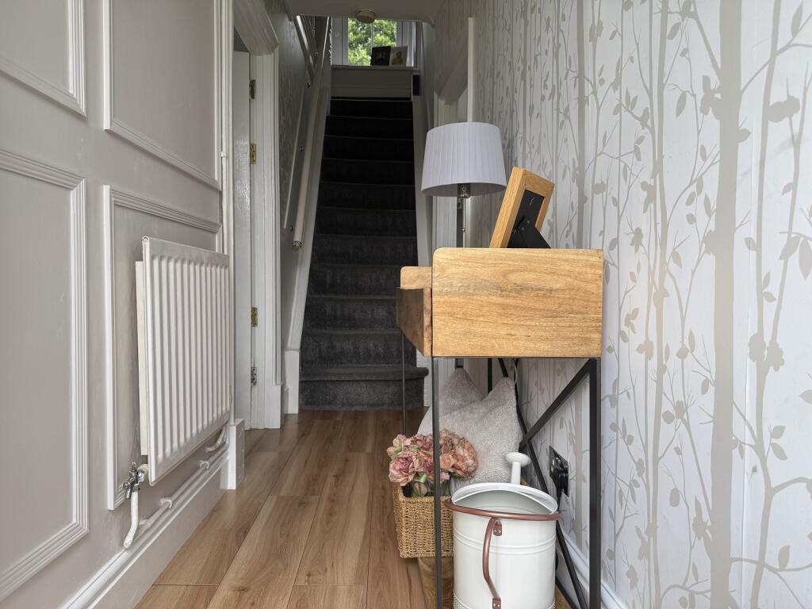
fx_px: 563
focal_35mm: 24
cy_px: 304
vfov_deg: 56.8
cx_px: 406
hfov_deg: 71.6
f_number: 1.78
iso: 64
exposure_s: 1/232
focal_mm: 6.76
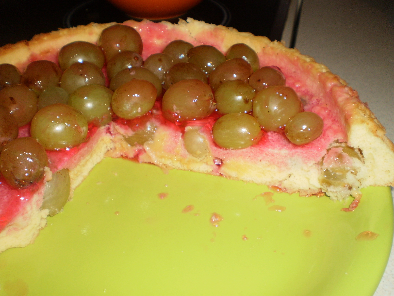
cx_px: 197
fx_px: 410
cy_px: 148
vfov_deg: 39.7
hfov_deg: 51.4
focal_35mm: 36
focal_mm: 6.3
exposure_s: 1/30
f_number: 3.1
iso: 125
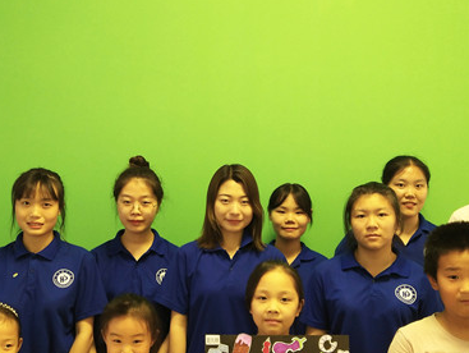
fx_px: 665
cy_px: 200
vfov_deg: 29.7
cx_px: 203
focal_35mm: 49
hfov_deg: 38.8
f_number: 1.8
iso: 275
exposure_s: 1/50
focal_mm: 3.95
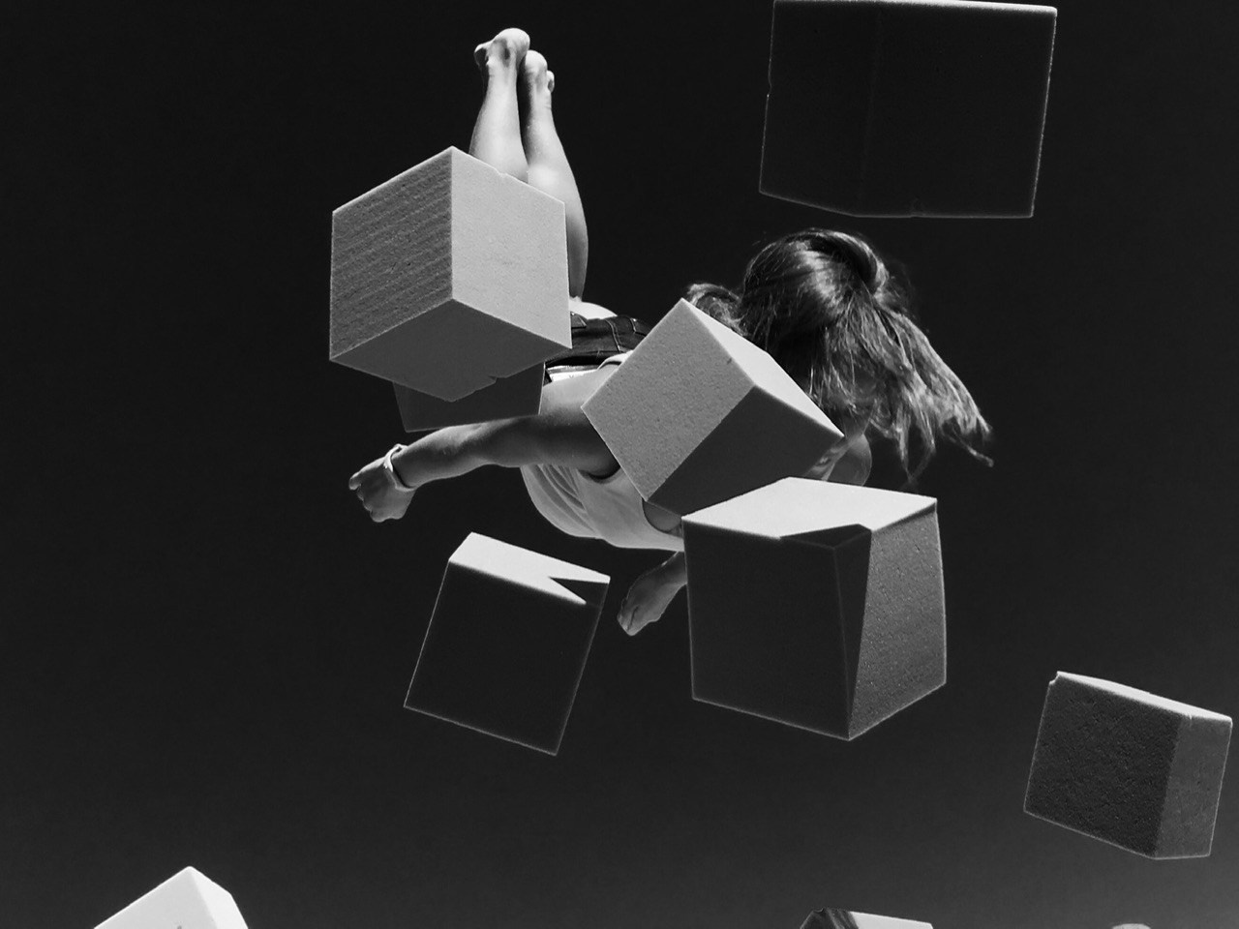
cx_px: 620
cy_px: 464
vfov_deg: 48.2
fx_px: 1038
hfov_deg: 61.7
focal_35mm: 29
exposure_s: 1/1261
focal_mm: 4.15
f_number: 2.2
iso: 25
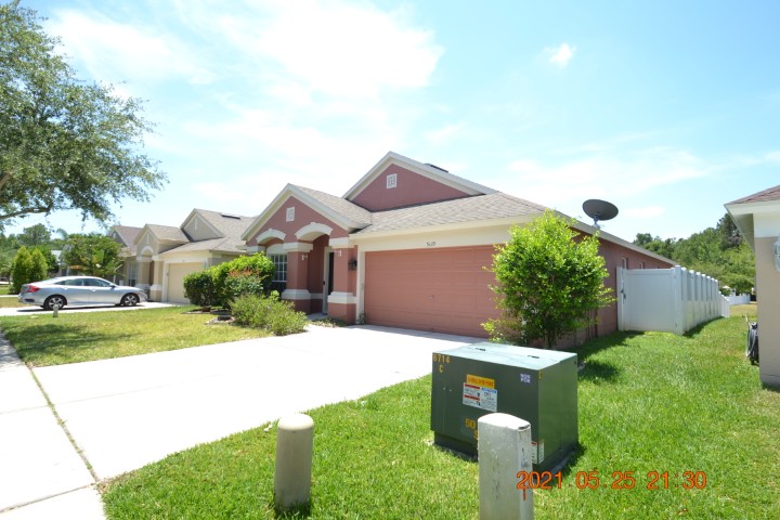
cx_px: 390
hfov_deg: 92.4
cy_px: 260
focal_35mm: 17
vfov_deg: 69.7
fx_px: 374
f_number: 7.1
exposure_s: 1/200
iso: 100
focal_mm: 11.5
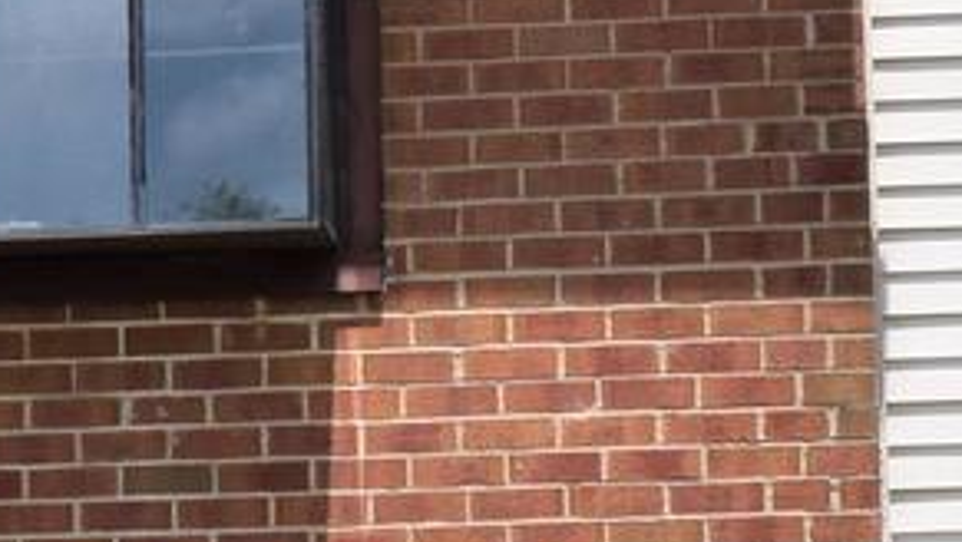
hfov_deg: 8.0
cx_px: -519
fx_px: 6763
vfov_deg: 4.6
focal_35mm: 265
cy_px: 150
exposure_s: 1/500
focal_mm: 24
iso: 220
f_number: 11
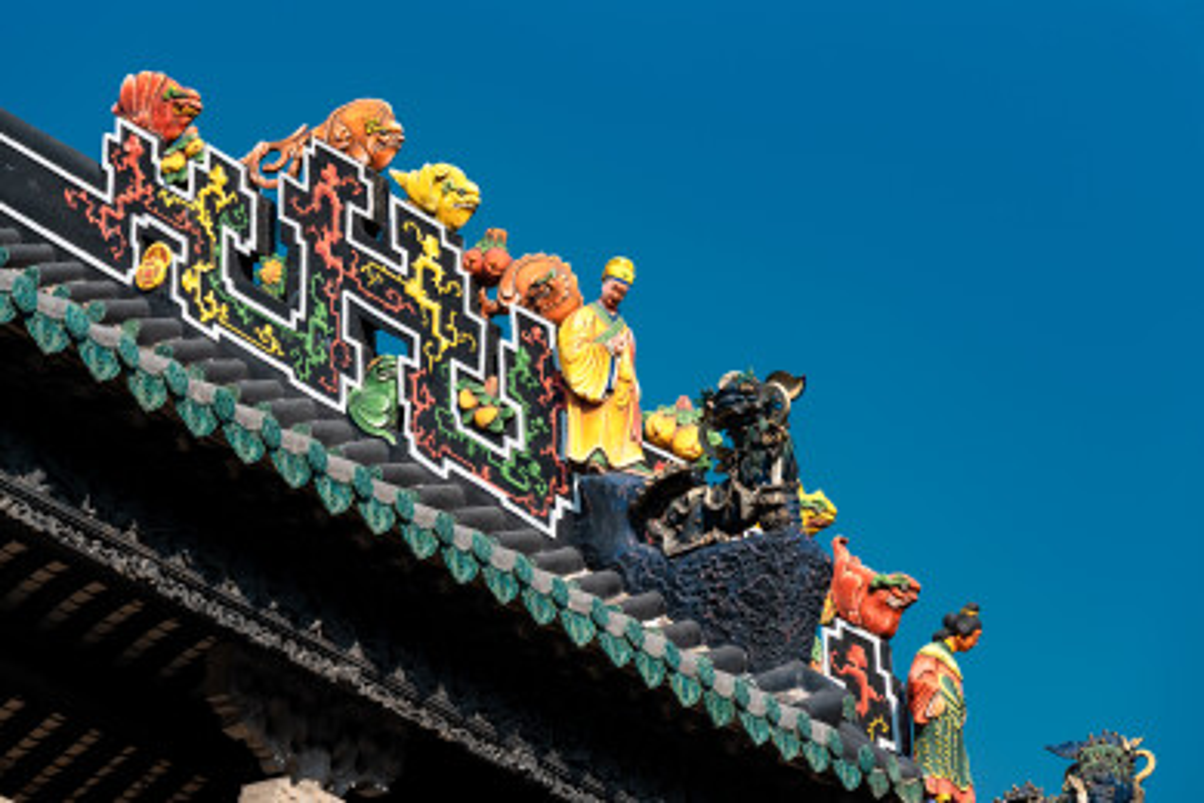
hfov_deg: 16.4
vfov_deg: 11.0
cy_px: 402
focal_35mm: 125
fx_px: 4180
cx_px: 602
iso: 80
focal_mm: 125
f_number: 8
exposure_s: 1/200
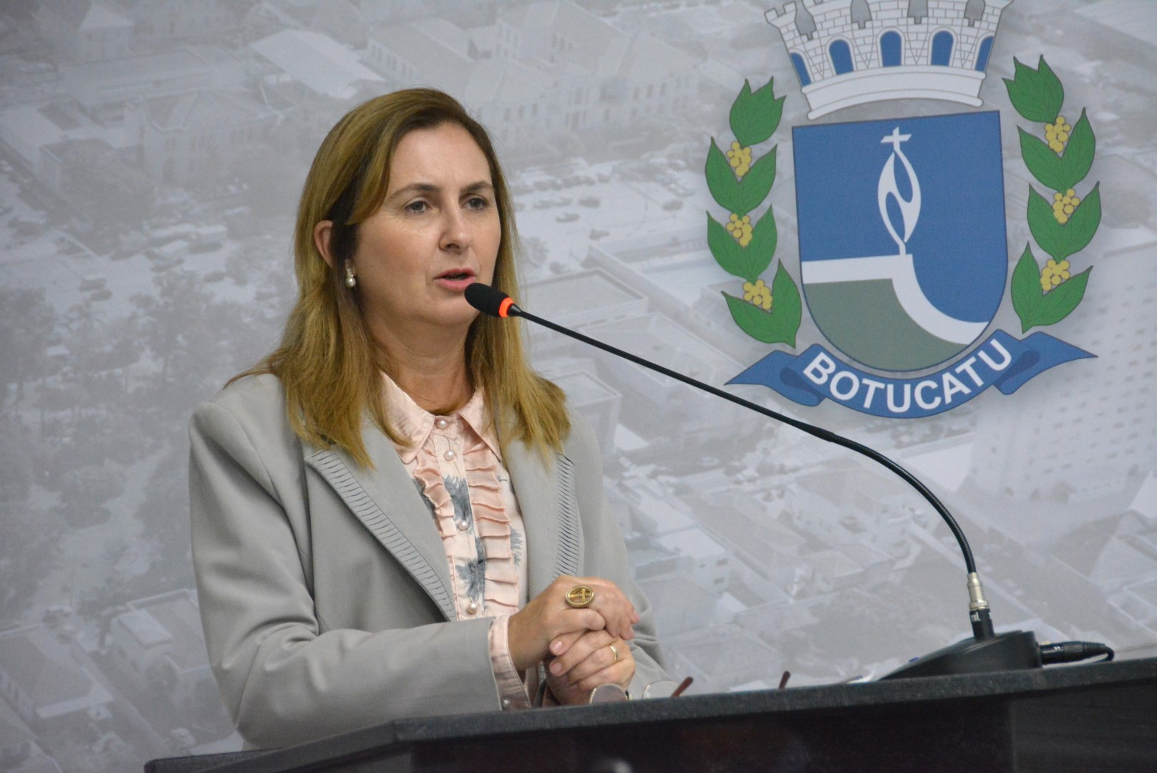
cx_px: 578
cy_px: 386
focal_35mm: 202
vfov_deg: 6.8
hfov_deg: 10.2
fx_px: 6513
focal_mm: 135
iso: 2800
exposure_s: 1/125
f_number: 5.6
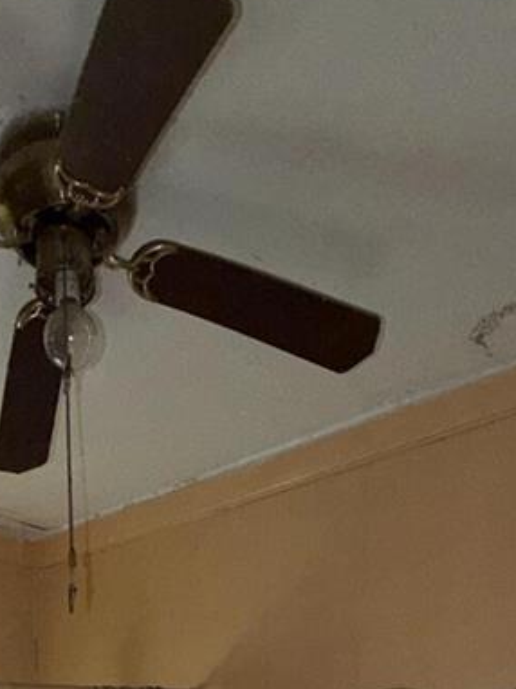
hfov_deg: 32.2
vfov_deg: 30.2
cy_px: 969
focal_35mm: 44
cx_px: 121
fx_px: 875
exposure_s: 1/60
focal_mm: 2.22
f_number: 2.2
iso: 64
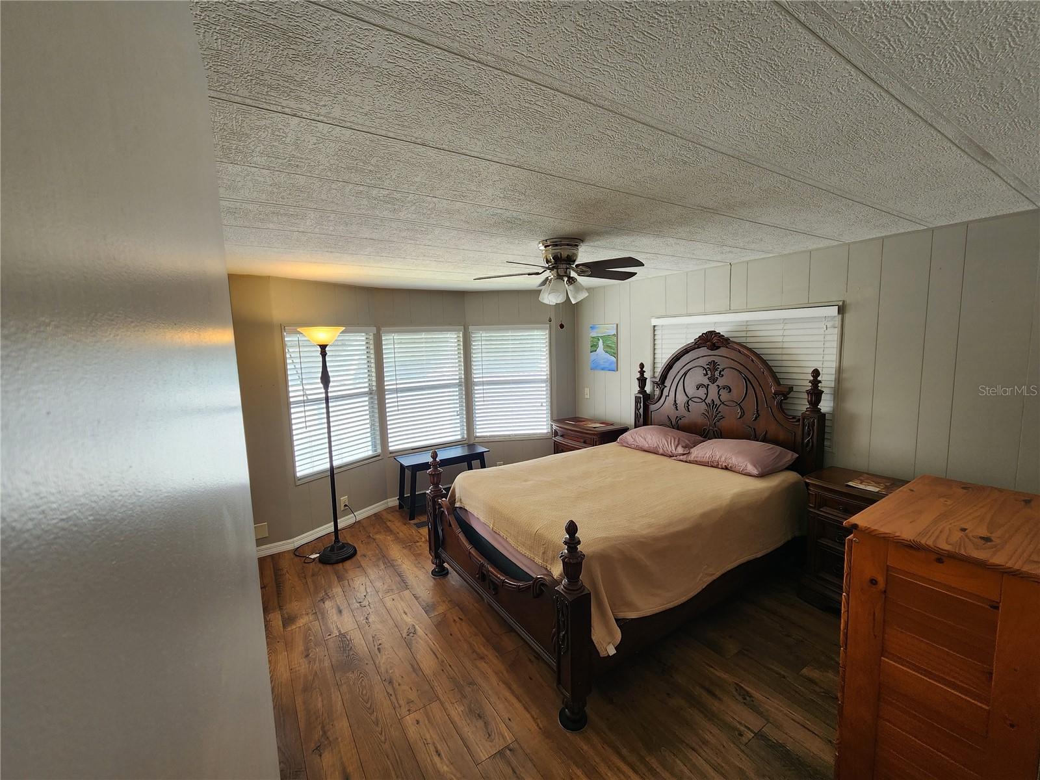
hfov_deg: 106.2
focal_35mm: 13
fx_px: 391
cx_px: 520
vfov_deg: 89.9
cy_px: 390
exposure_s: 1/60
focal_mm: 2.2
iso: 80
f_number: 2.2
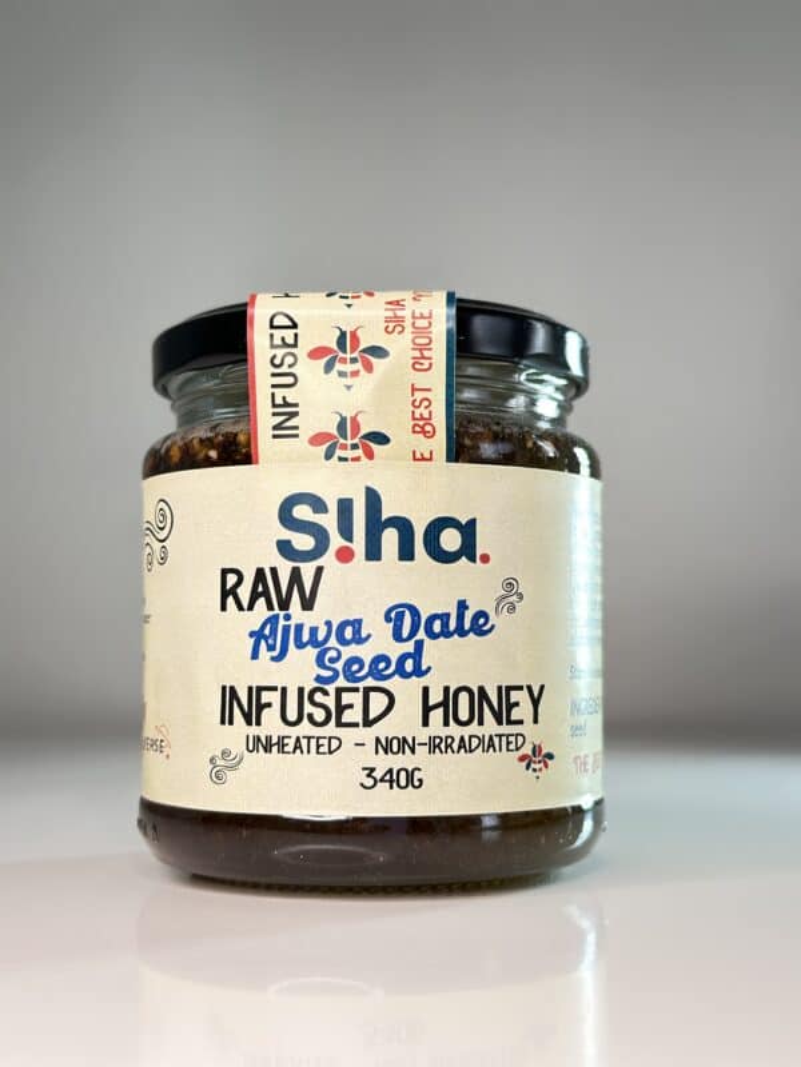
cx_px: 400
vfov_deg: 39.7
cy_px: 534
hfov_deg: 30.3
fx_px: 1481
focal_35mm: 48
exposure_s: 1/68
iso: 125
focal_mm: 6.86
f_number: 1.78
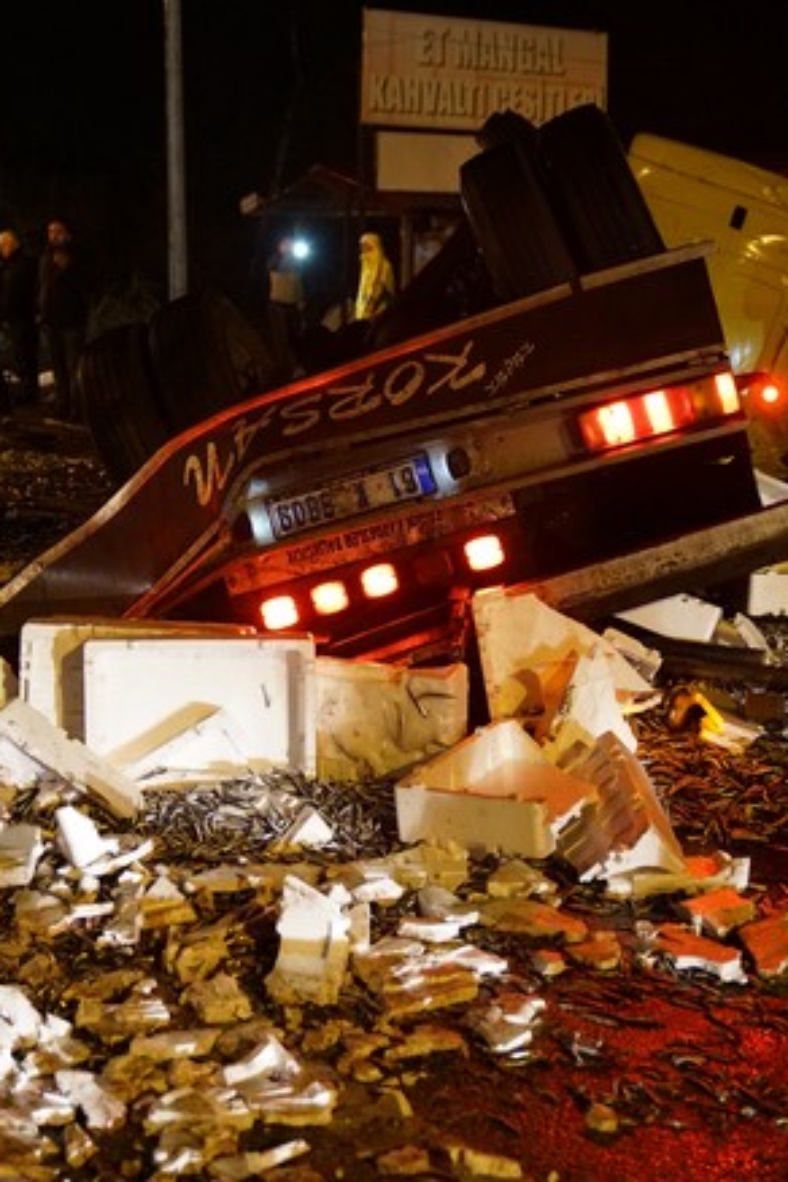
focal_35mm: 52
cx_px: 354
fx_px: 1707
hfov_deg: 26.0
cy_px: 592
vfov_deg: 38.2
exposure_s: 1/60
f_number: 2.8
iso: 6400
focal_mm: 34
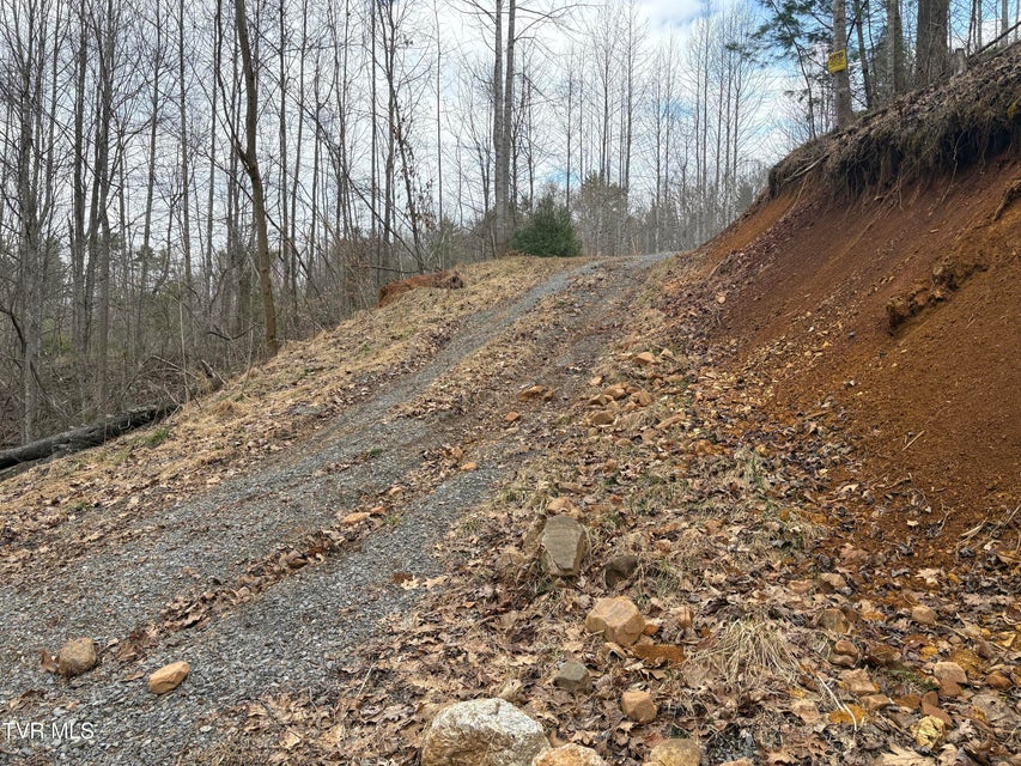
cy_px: 383
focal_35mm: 26
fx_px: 767
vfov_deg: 53.1
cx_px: 510
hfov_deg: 67.3
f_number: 1.6
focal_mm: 5.96
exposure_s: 1/1263
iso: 64
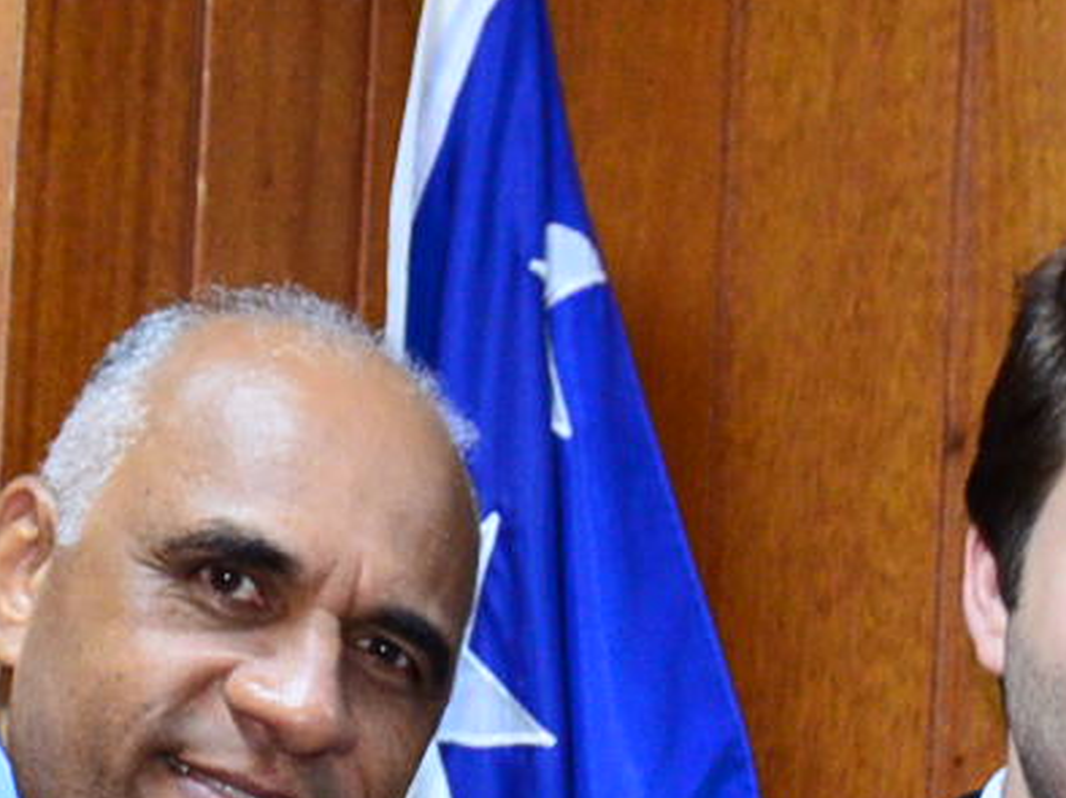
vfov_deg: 5.9
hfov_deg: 8.1
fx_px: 7232
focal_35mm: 235
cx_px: 2094
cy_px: 2424
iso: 1600
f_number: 3.5
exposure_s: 1/60
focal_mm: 32
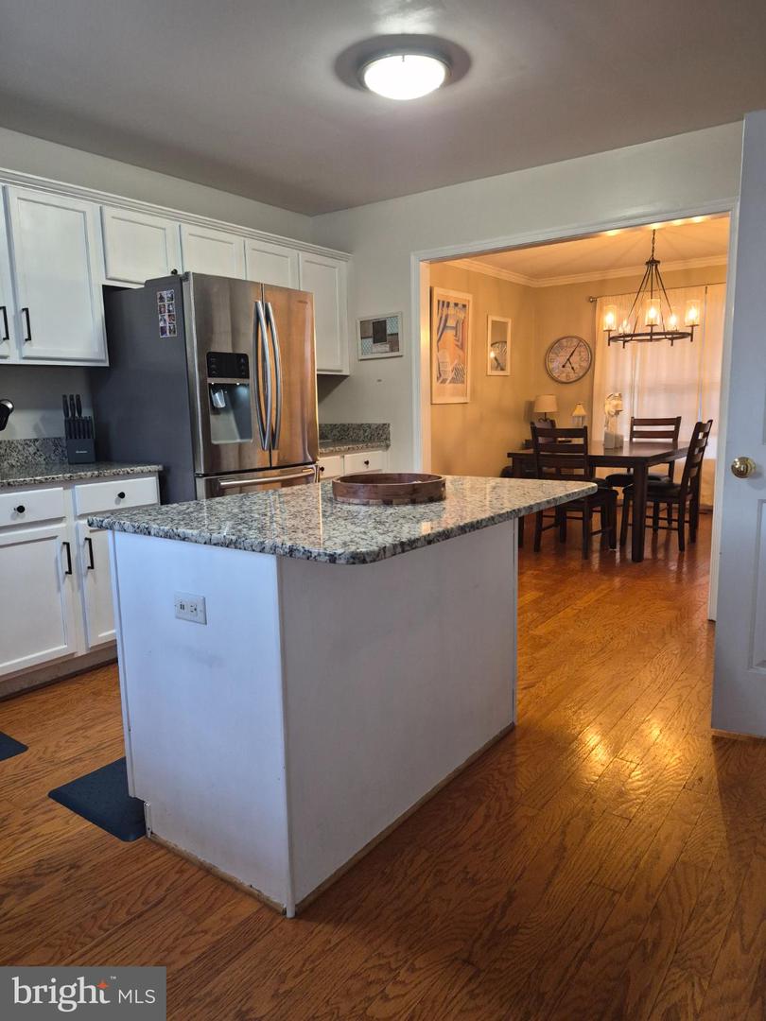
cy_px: 510
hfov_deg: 58.9
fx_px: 679
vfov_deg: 73.9
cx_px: 383
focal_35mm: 23
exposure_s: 1/120
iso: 640
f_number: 1.8
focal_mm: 5.4
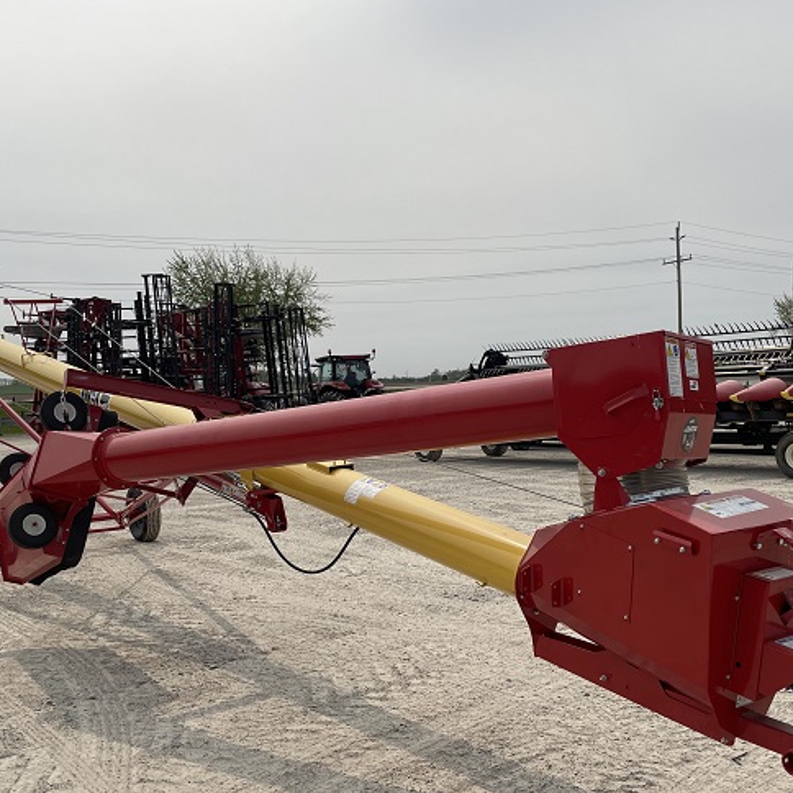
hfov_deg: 43.9
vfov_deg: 43.6
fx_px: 985
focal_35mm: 38
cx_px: 408
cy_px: 490
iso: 32
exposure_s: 1/7813
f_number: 1.6
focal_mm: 4.2
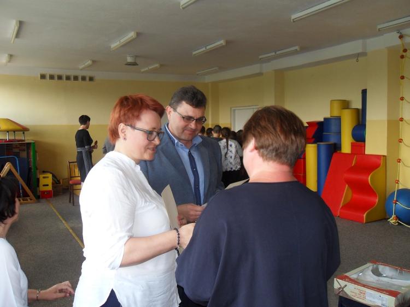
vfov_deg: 40.7
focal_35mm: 35
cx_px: 205
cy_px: 154
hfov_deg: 52.6
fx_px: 414
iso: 160
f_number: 3.5
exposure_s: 1/45
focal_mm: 6.3
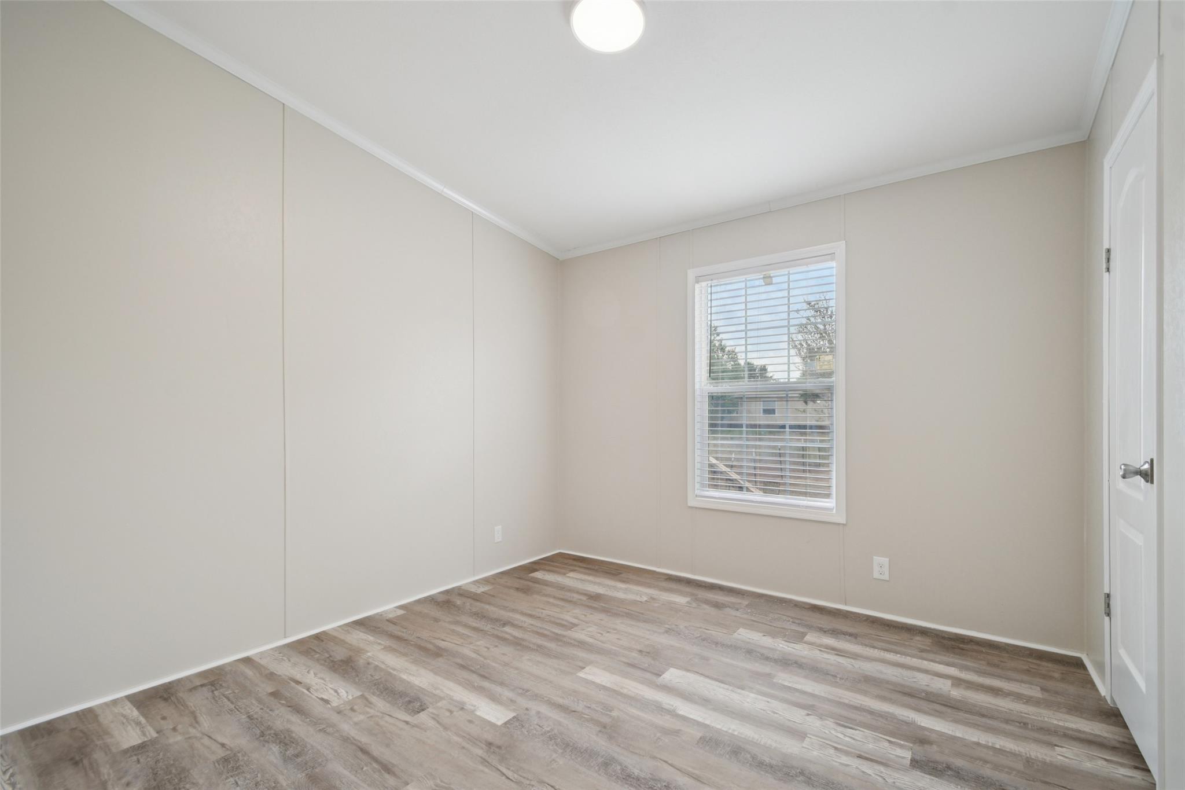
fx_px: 494
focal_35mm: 15
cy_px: 395
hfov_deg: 100.4
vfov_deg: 77.3
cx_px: 592
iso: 400
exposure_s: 1/40
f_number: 8
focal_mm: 10
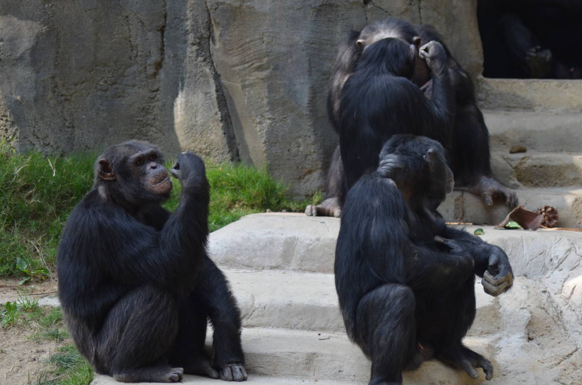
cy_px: 235
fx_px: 3001
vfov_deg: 7.3
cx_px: 365
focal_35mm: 186
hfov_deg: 11.1
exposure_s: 1/320
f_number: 4.5
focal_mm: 92
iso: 400
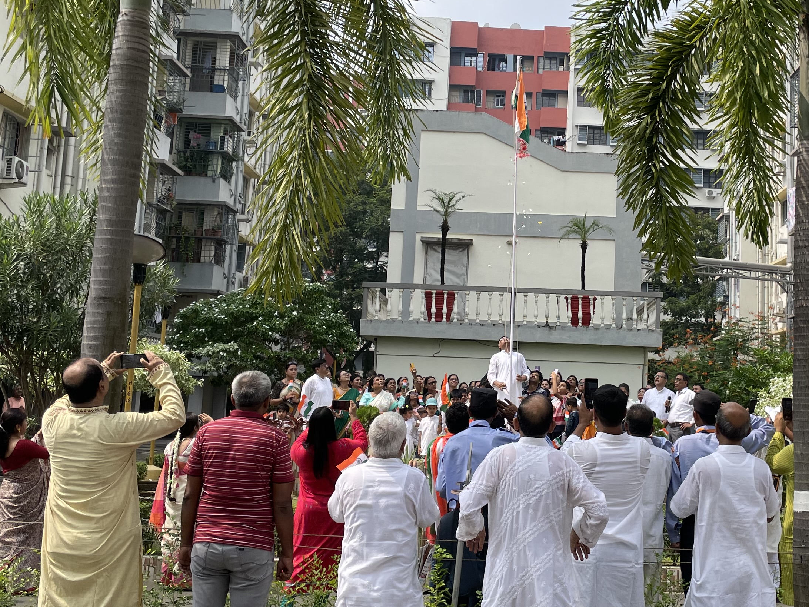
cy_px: 251
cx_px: 557
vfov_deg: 30.2
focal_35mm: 48
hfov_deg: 39.1
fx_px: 1122
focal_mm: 4.2
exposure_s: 1/2304
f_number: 1.6
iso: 32
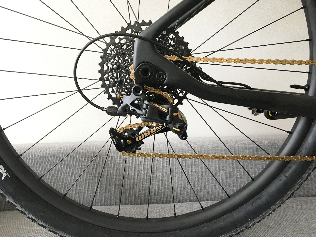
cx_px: 158
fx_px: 265
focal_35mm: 29
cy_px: 118
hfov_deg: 61.7
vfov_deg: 48.2
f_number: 2.2
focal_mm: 4.15
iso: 200
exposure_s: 1/33
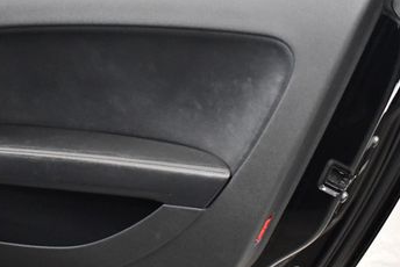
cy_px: 135
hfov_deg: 29.6
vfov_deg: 20.4
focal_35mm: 67
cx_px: 102
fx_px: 745
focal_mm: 18
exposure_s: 1/60
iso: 3200
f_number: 3.5
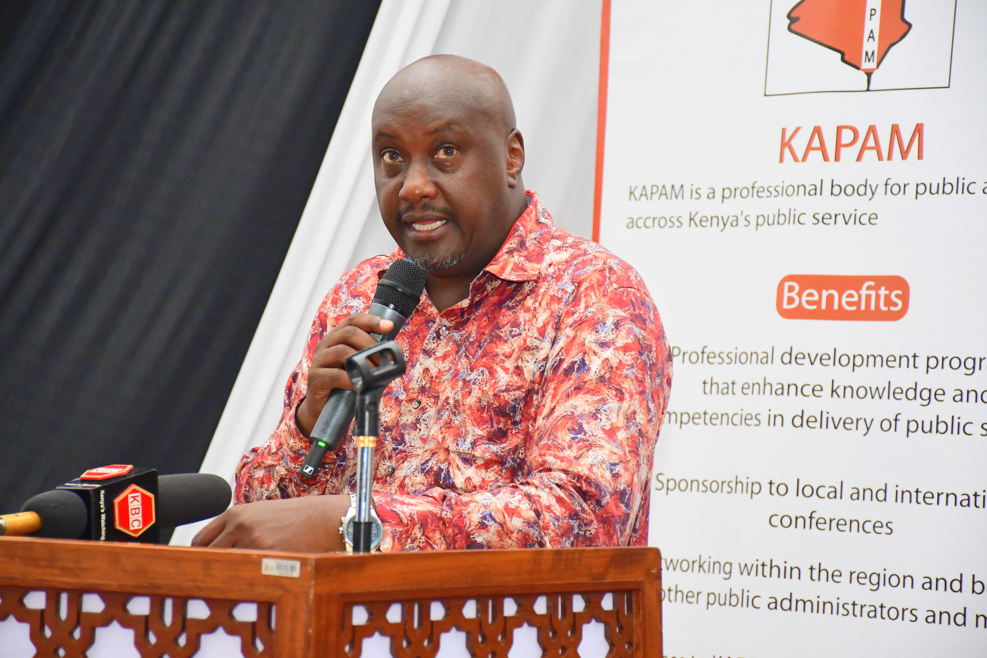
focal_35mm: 127
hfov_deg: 16.1
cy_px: 329
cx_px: 494
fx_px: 3482
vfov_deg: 10.8
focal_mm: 85
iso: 4000
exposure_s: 1/160
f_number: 6.3
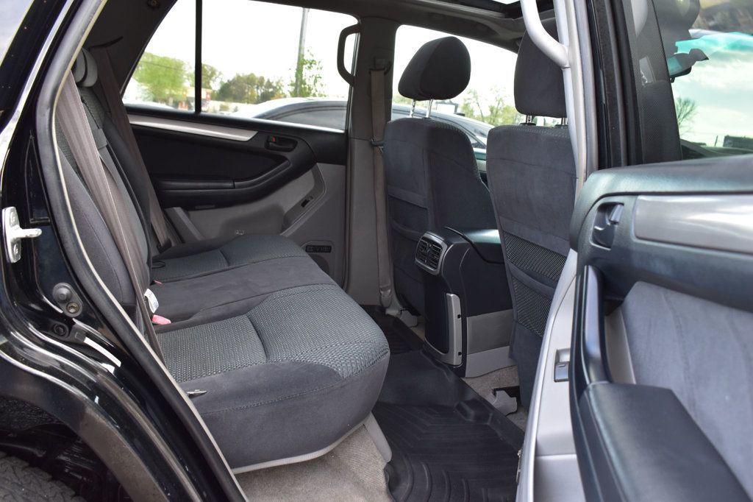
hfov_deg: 57.2
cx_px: 376
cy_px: 251
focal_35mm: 33
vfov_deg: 39.9
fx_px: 690
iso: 400
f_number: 7.1
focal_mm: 22
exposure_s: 1/30
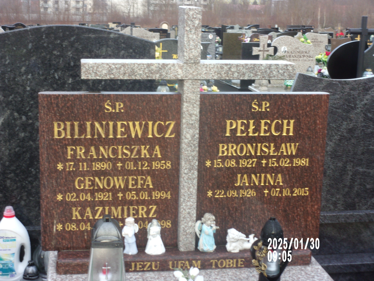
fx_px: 691
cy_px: 140
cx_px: 187
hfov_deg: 30.3
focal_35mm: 64
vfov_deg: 22.9
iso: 89
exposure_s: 1/34
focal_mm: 11.5
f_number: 5.2
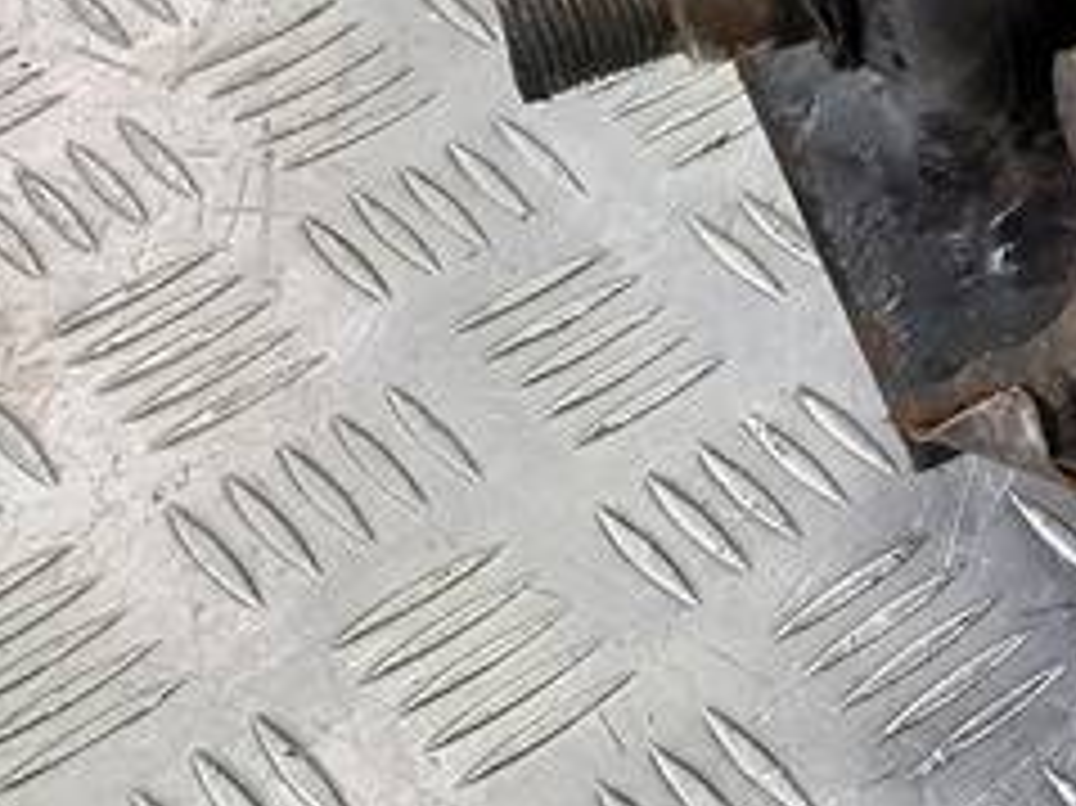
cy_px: -482
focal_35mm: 107
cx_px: 1783
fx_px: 3324
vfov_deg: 12.9
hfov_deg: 16.2
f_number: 1.8
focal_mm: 4.6
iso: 125
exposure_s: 1/50
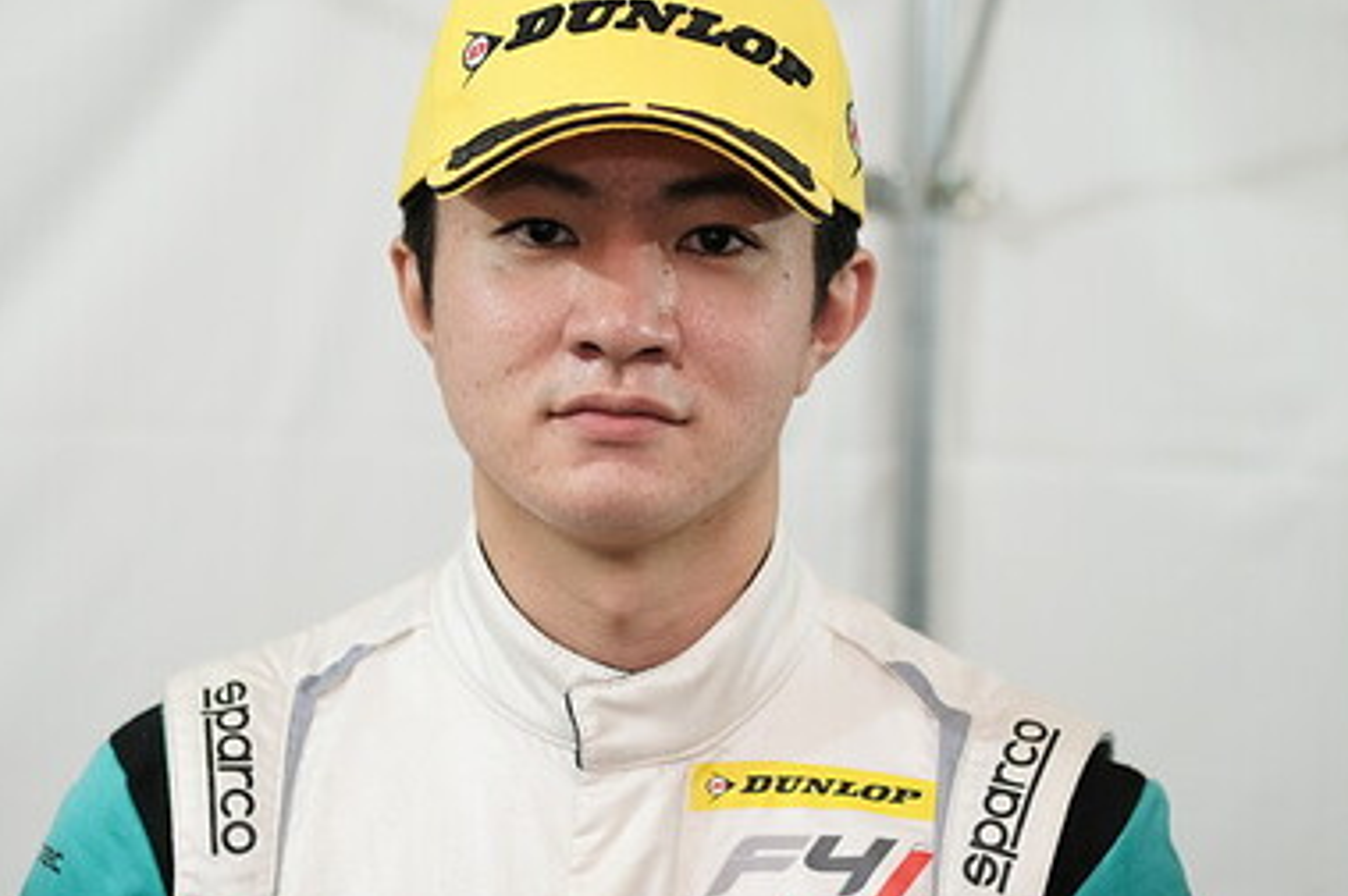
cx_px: 594
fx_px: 4003
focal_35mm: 107
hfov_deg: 19.1
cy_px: 508
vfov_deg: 12.8
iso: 800
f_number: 2
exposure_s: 1/500
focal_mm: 50
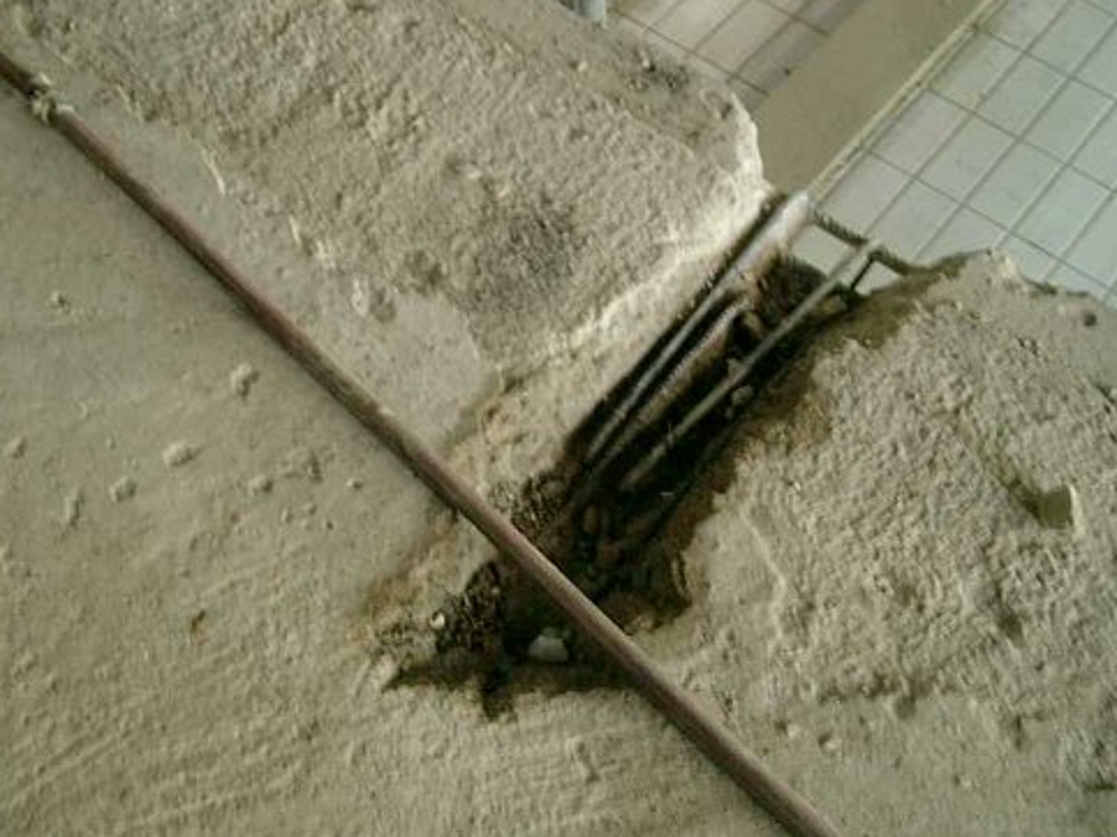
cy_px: 388
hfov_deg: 41.2
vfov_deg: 31.5
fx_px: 1484
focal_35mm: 46
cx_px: 594
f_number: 2.6
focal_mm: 7.6
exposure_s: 1/10
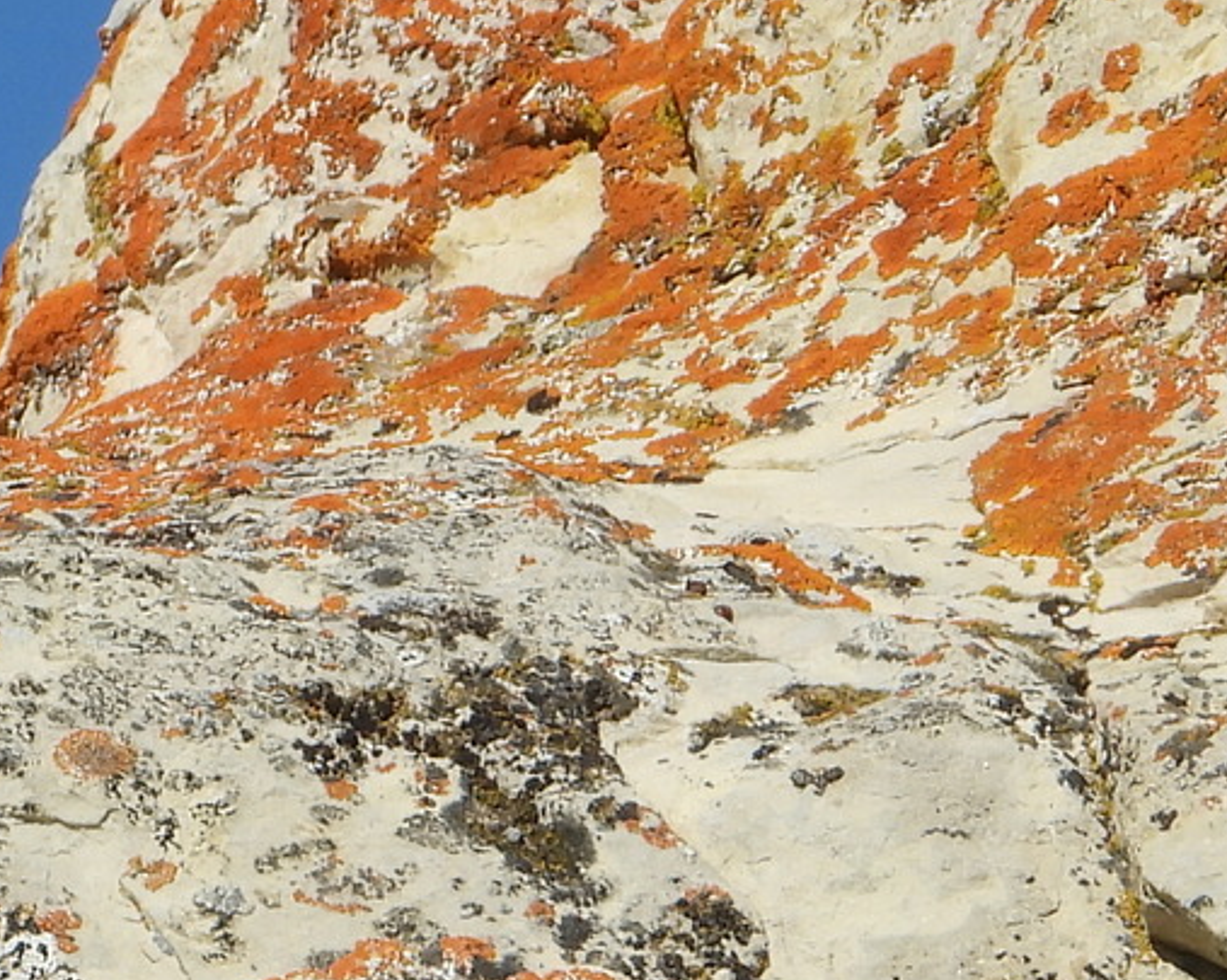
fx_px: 97884
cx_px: -598
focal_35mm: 2697
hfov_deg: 0.7
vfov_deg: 0.6
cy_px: 310
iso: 100
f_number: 5
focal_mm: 126
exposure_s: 1/1000
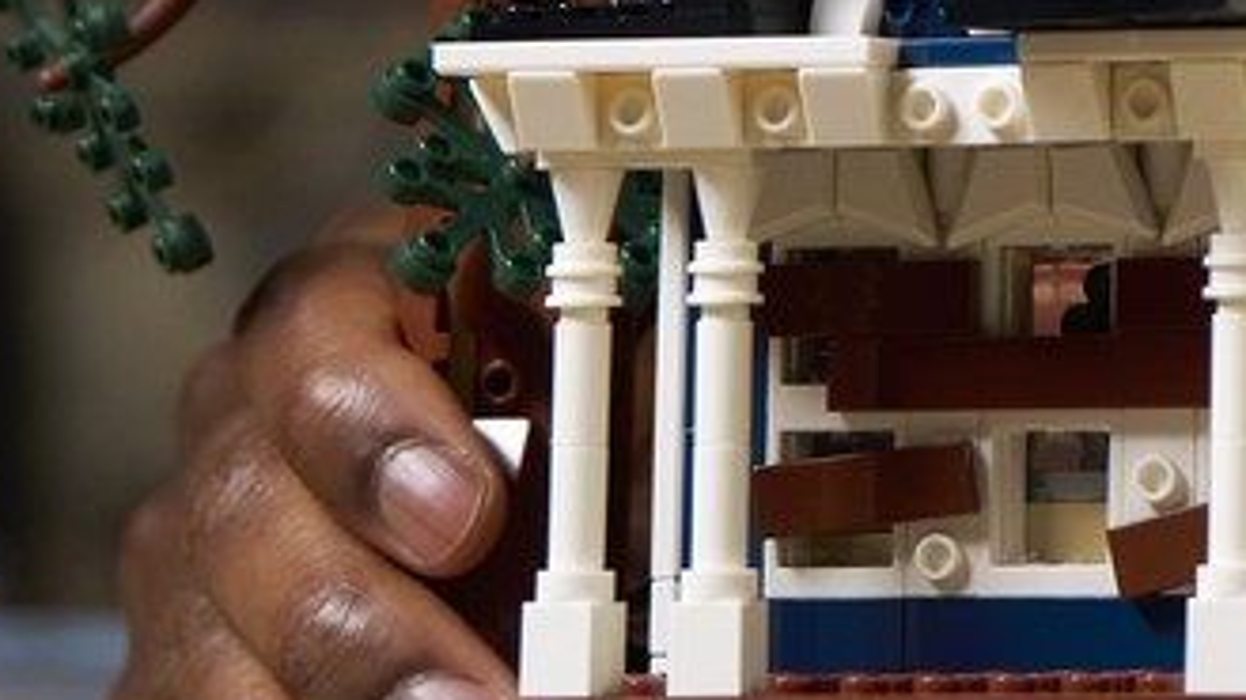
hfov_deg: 8.6
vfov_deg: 5.0
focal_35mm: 235
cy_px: -910
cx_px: 2625
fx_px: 7764
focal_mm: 41
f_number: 3.2
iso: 200
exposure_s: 1/80
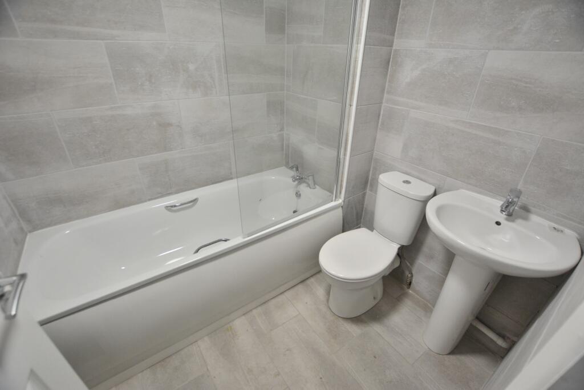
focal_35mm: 15
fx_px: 243
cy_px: 195
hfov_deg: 100.4
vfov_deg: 77.3
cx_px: 292
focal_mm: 10
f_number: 4
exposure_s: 1/60
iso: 560
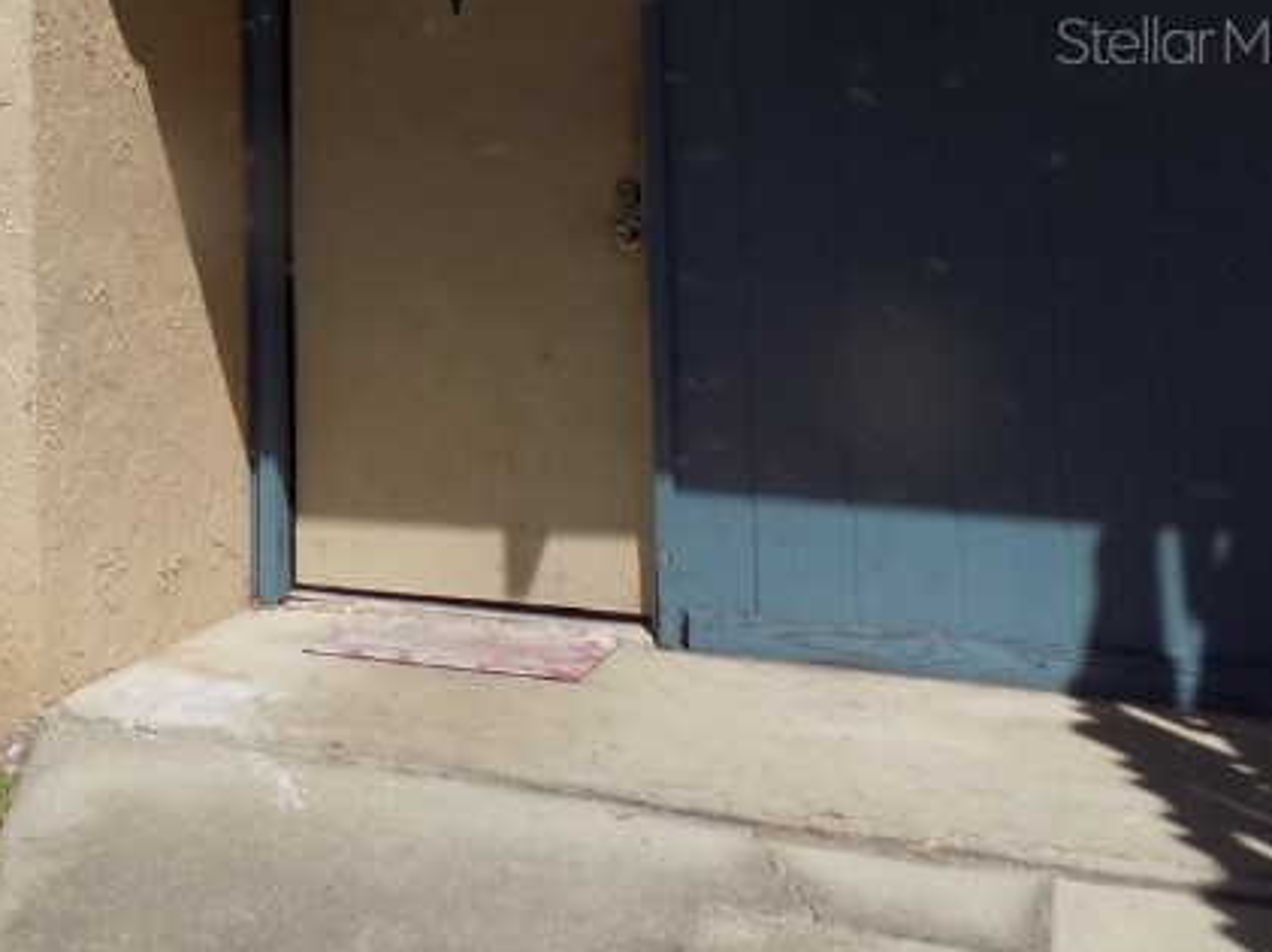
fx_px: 2056
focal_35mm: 56
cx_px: -205
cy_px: 39
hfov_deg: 30.0
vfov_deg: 25.0
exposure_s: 1/200
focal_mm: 4
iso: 80
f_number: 9.9
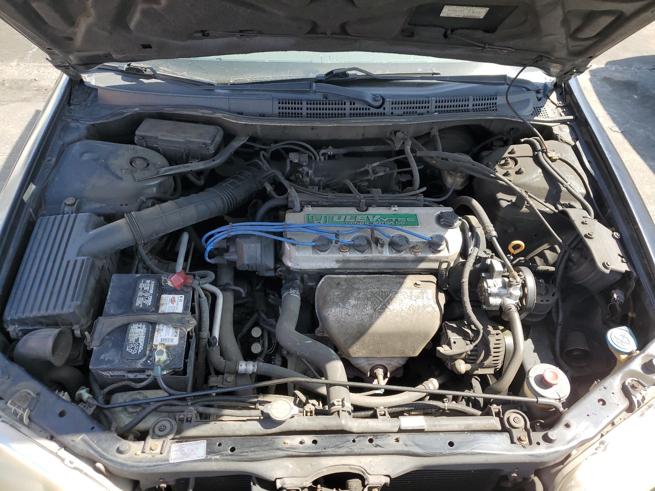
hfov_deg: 67.3
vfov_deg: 53.1
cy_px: 246
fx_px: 492
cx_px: 328
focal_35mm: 26
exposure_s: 1/526
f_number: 1.5
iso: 50
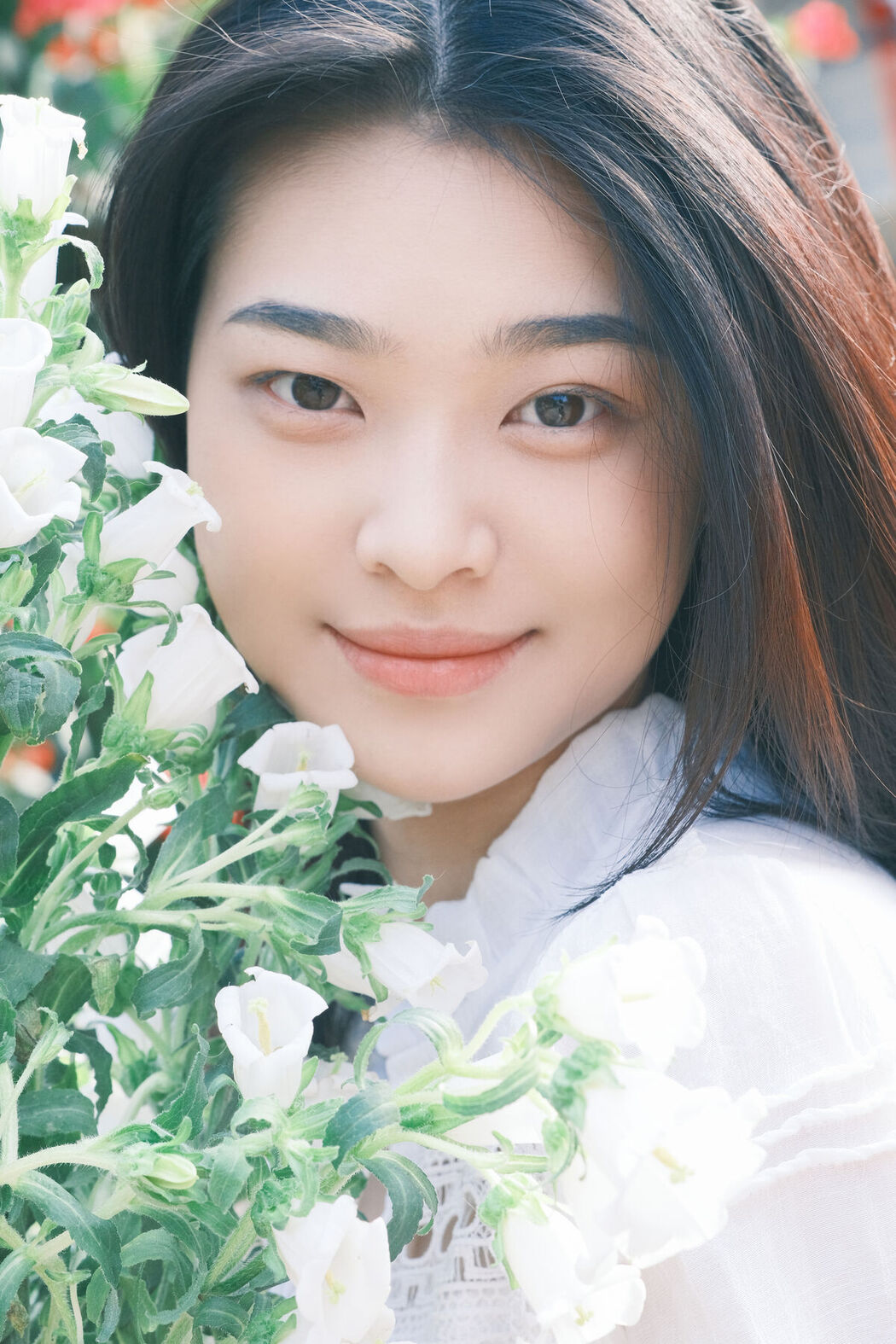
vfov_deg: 24.2
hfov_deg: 16.3
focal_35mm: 84
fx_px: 3136
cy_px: 672
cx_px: 448
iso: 1000
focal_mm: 56
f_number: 6.4
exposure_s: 1/180
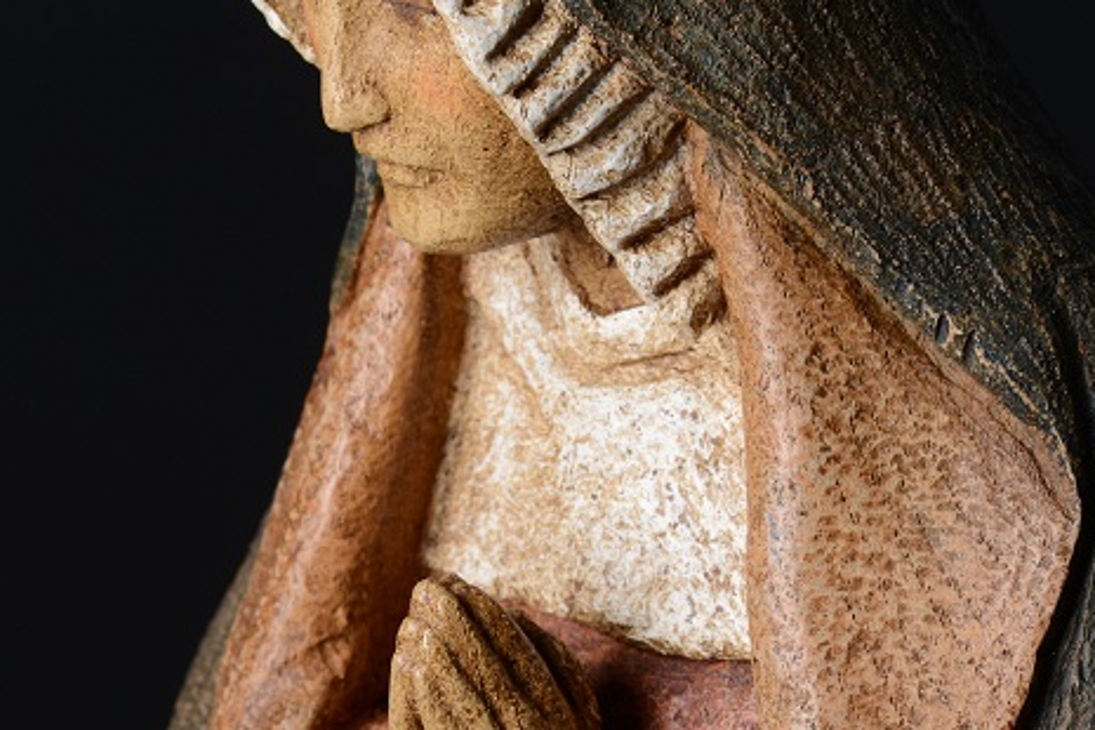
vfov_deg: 6.1
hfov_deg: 9.1
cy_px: 451
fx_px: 6874
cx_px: 381
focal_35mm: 226
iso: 200
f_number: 16
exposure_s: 1/125
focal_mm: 105
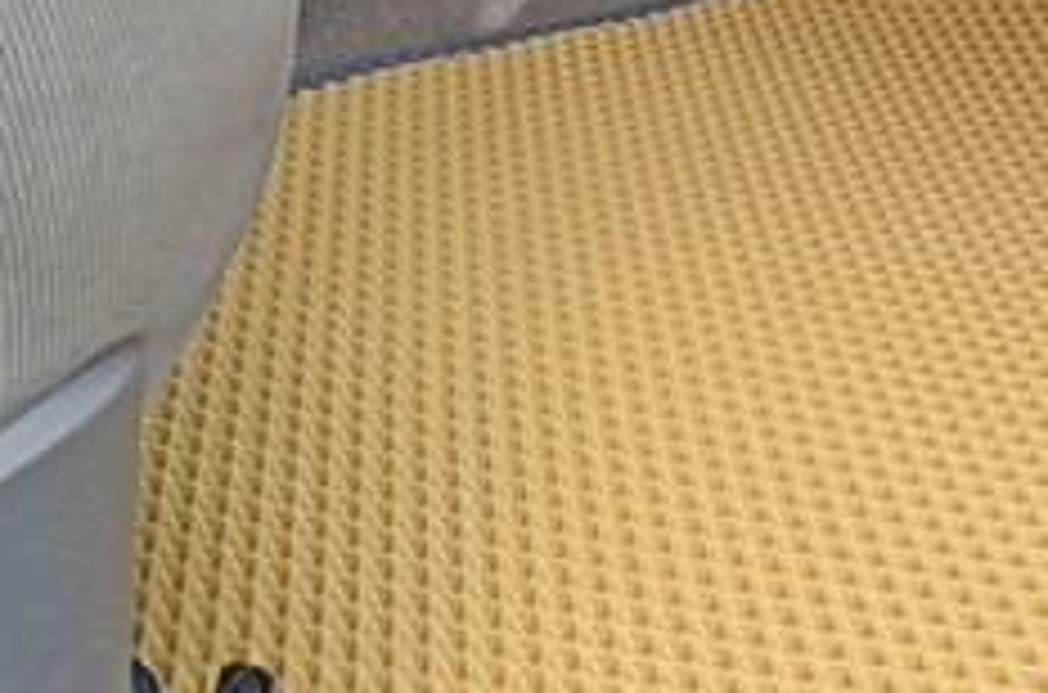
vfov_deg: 24.9
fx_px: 1568
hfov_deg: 35.3
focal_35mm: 54
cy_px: 356
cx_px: 895
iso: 320
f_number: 9.5
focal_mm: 20
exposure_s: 1/60
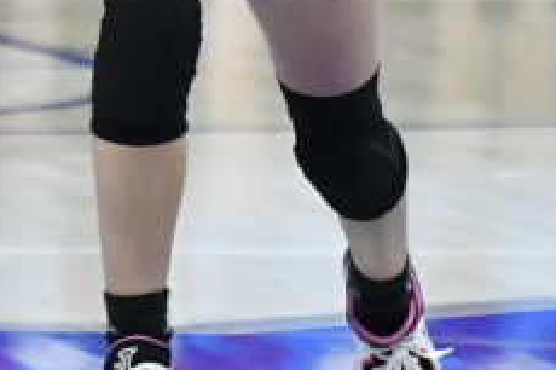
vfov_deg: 1.6
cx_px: 22
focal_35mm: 860
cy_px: -249
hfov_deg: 2.4
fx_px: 13272
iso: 4000
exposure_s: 1/1000
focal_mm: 110
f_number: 2.8
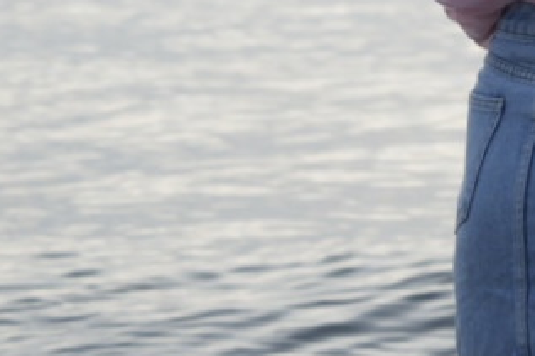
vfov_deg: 4.9
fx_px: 4174
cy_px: -159
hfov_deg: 7.2
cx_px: 819
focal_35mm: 281
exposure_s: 1/80
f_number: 4
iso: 125
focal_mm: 61
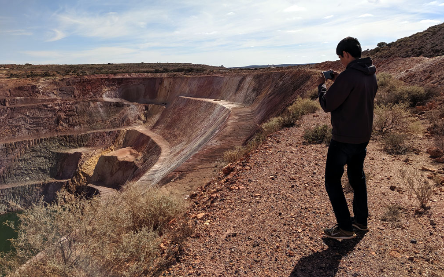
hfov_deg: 66.5
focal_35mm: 28
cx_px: 221
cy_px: 113
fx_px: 339
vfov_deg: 44.3
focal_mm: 4.67
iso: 53
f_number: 2
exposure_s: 1/3448
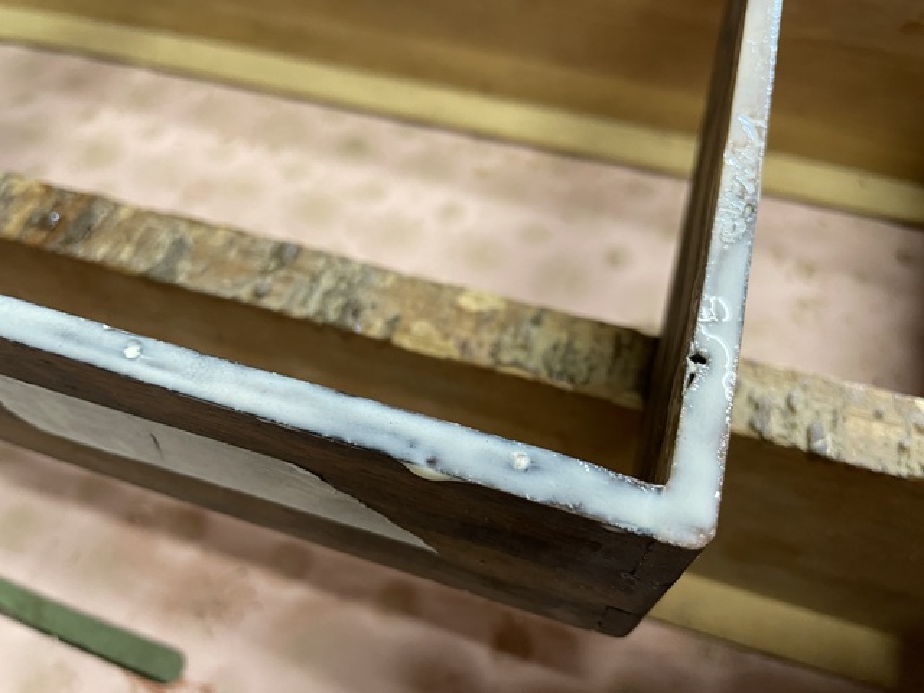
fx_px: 694
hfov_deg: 67.3
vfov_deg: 53.1
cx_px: 462
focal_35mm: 26
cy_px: 346
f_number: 1.6
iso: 125
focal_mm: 4.2
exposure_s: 1/76
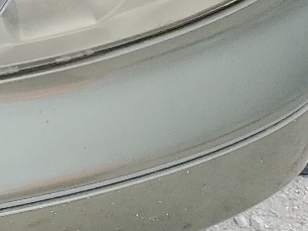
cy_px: -223
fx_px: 1193
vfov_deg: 10.3
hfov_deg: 12.5
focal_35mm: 134
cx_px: -351
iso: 50
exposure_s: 1/1111
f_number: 1.5
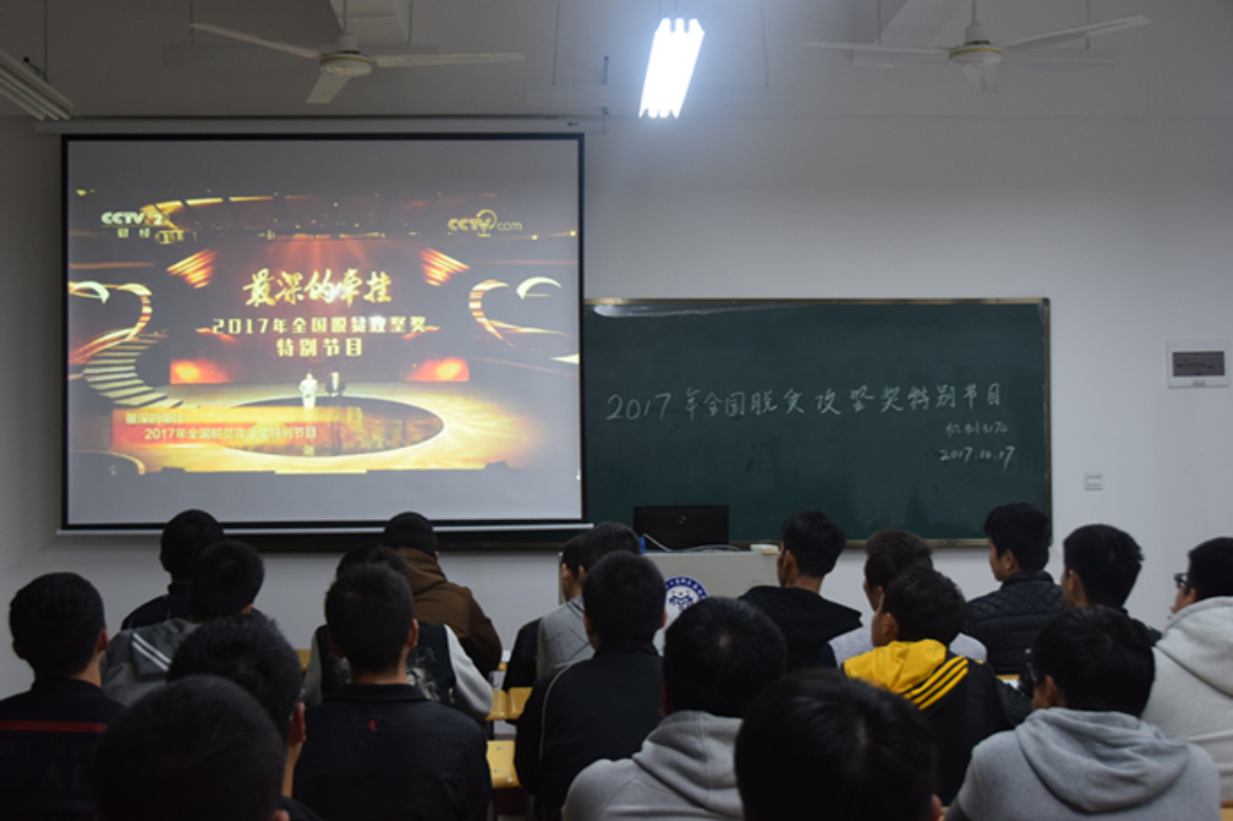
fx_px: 1489
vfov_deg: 30.8
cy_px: 410
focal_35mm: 44
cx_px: 616
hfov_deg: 45.0
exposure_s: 1/60
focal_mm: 29
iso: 800
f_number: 4
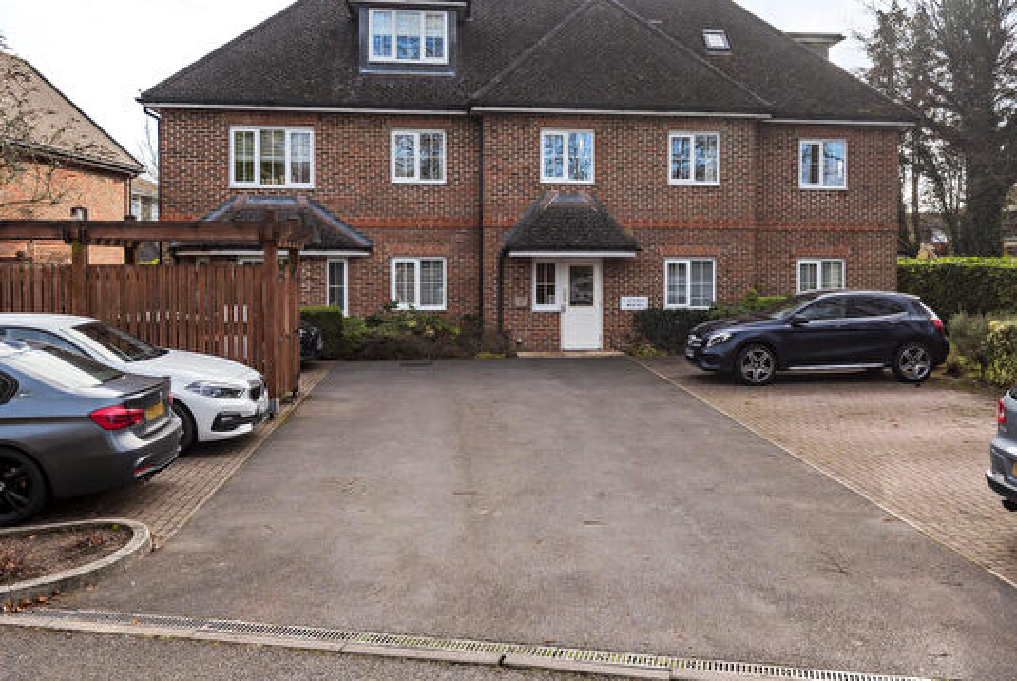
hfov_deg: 55.5
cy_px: 270
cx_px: 589
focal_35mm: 34
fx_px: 962
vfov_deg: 38.8
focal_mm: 26
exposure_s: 1/320
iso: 250
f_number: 8
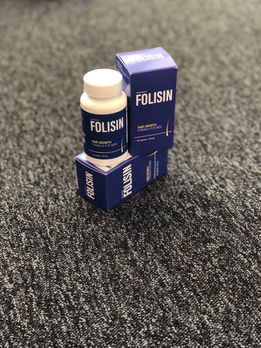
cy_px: 174
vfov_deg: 36.8
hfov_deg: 28.0
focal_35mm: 52
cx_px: 130
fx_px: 523
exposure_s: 1/50
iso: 64
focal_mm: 6
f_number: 2.4
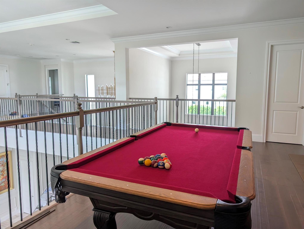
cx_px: 152
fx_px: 211
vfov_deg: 56.9
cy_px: 114
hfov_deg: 71.5
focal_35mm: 24
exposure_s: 1/120
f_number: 1.68
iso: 82
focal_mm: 6.9
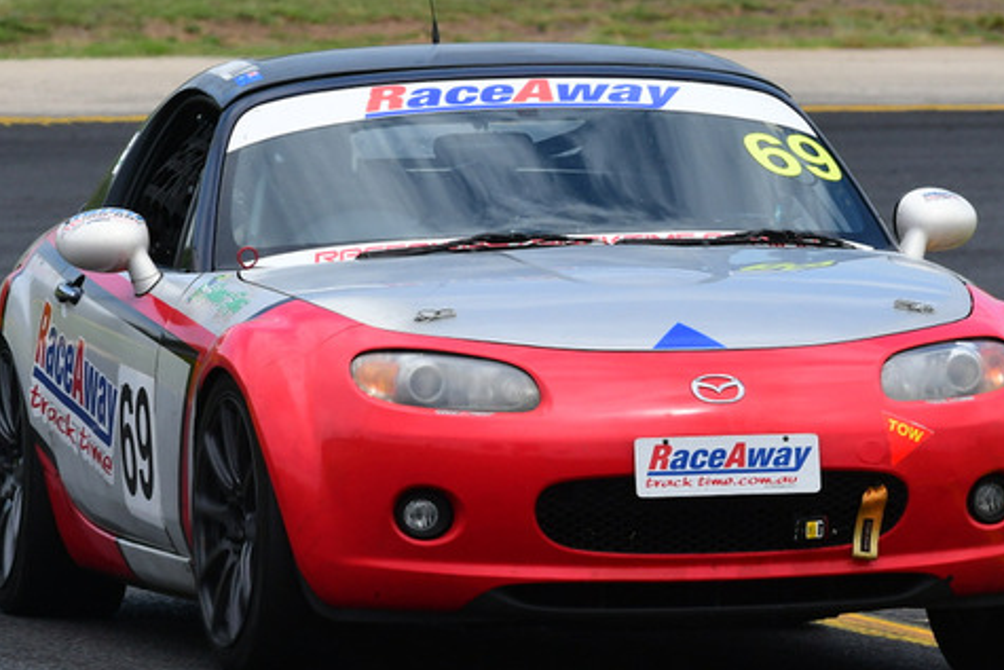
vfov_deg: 1.7
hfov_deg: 2.6
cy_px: 137
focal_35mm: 808
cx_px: 490
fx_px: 22540
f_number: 11
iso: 500
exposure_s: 1/640
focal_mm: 320
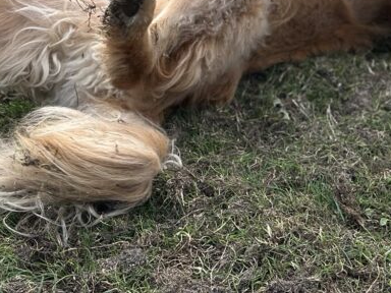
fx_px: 1446
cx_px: 323
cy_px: -32
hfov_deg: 15.3
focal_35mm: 128
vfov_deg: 11.4
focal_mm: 6.86
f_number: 1.78
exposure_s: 1/1185
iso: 80
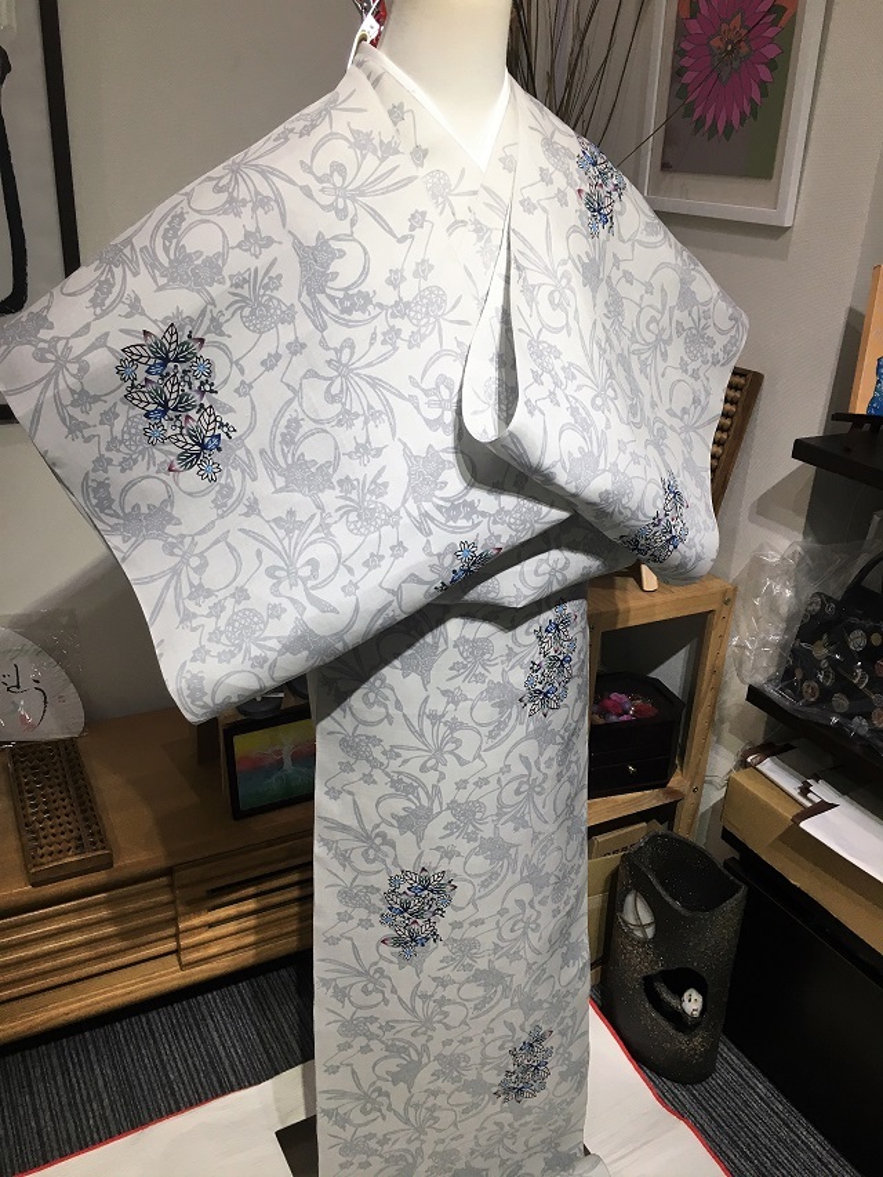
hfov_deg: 48.2
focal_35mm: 29
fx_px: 986
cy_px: 588
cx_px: 442
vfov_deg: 61.7
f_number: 2.2
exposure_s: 1/40
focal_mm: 4.15
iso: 32
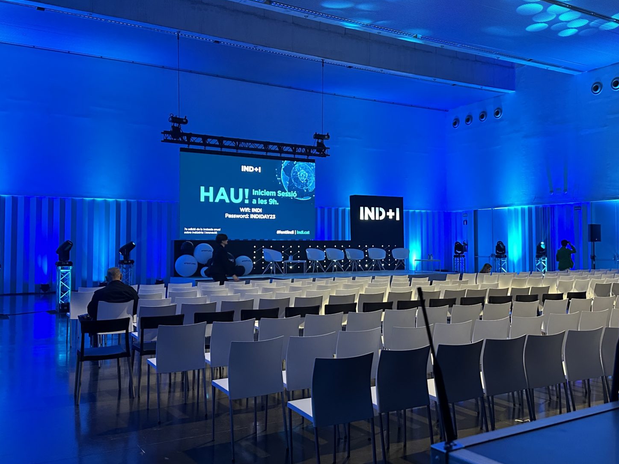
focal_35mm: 34
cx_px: 328
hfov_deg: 53.9
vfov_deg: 41.8
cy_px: 218
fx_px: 608
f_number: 1.78
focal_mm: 6.86
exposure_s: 1/50
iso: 400
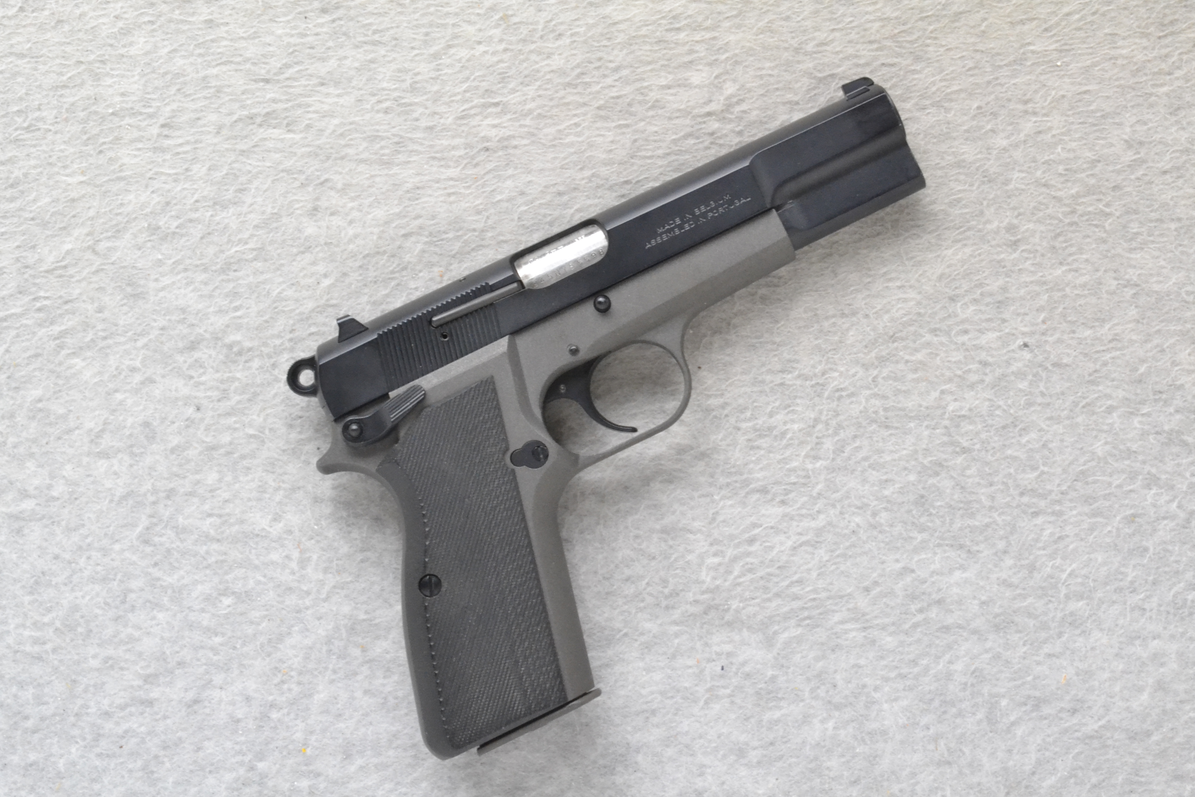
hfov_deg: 31.9
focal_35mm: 63
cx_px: 598
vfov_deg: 21.6
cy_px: 398
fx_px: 2091
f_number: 20
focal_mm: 42
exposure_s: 1/60
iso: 3200
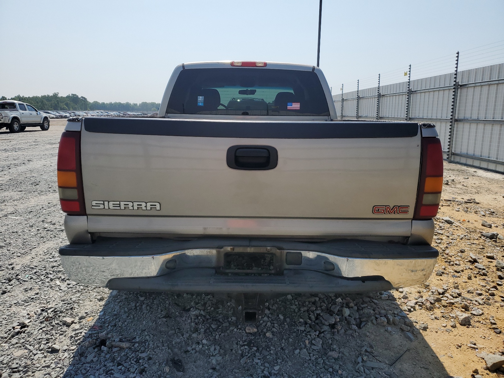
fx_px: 379
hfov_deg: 67.3
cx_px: 252
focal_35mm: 26
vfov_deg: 53.1
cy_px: 189
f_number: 1.5
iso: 50
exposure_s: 1/5000
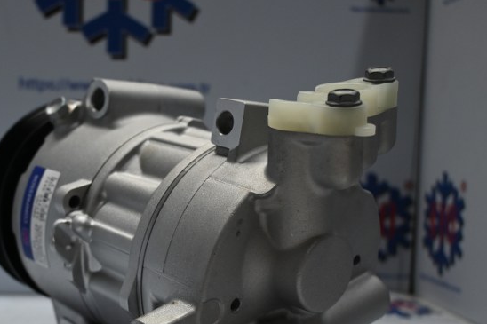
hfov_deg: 35.8
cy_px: 235
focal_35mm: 55
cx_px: 136
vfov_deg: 24.5
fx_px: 740
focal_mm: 25
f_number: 4.2
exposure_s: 1/125
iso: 560
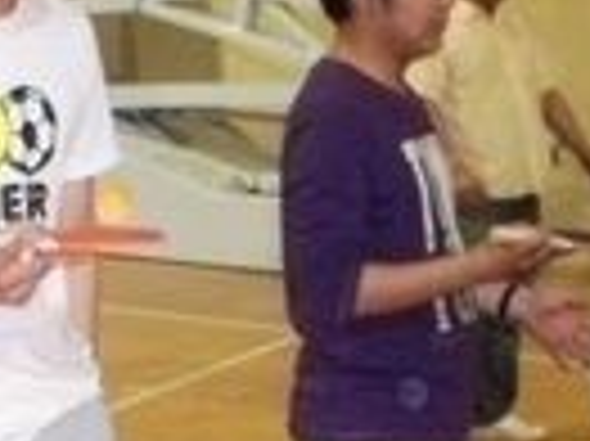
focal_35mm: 139
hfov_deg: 14.0
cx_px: -5
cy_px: 302
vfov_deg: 10.6
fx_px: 2367
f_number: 2.8
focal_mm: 6.3
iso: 200
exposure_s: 1/60
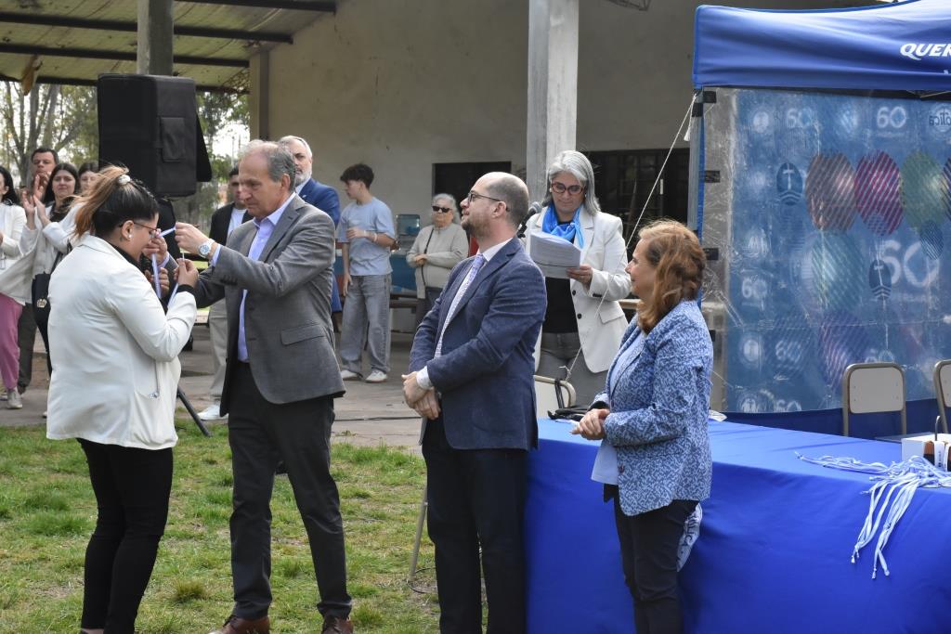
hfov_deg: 26.0
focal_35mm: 78
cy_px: 317
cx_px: 476
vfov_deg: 17.5
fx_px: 2061
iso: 1600
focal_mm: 52
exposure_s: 1/500
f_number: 11
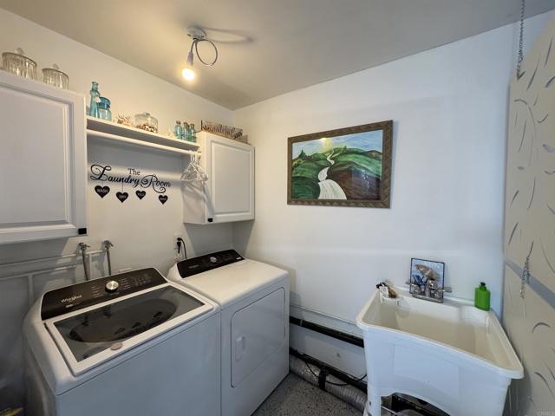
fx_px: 224
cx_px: 278
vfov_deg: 85.7
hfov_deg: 102.1
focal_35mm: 14
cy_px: 208
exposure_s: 1/120
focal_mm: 2.22
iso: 250
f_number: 2.2
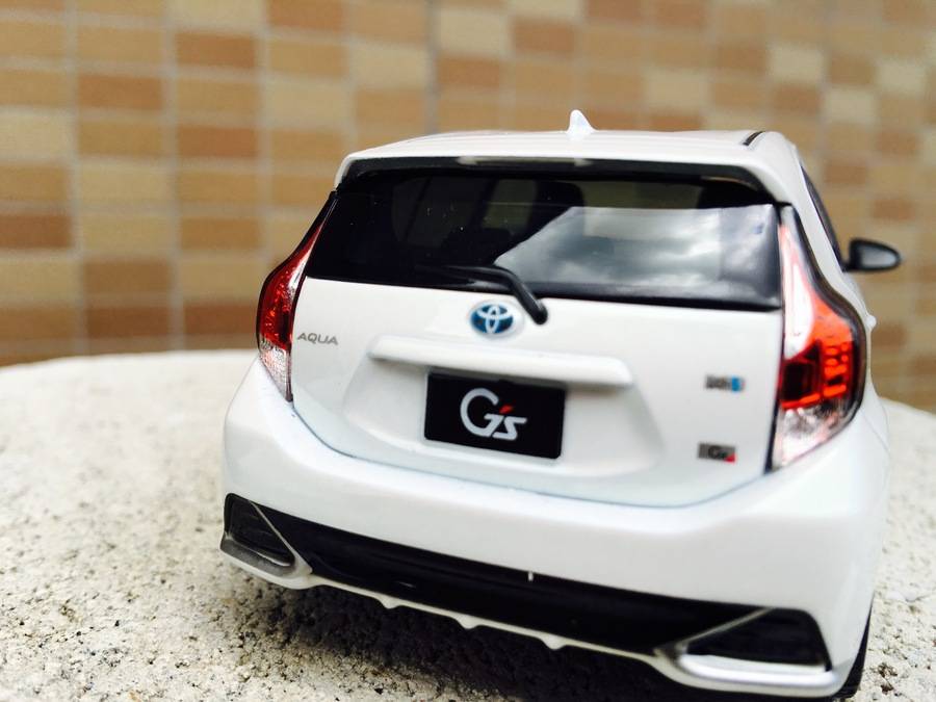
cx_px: 468
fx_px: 784
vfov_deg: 48.2
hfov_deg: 61.7
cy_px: 351
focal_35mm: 29
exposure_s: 1/513
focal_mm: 4.15
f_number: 2.2
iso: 25
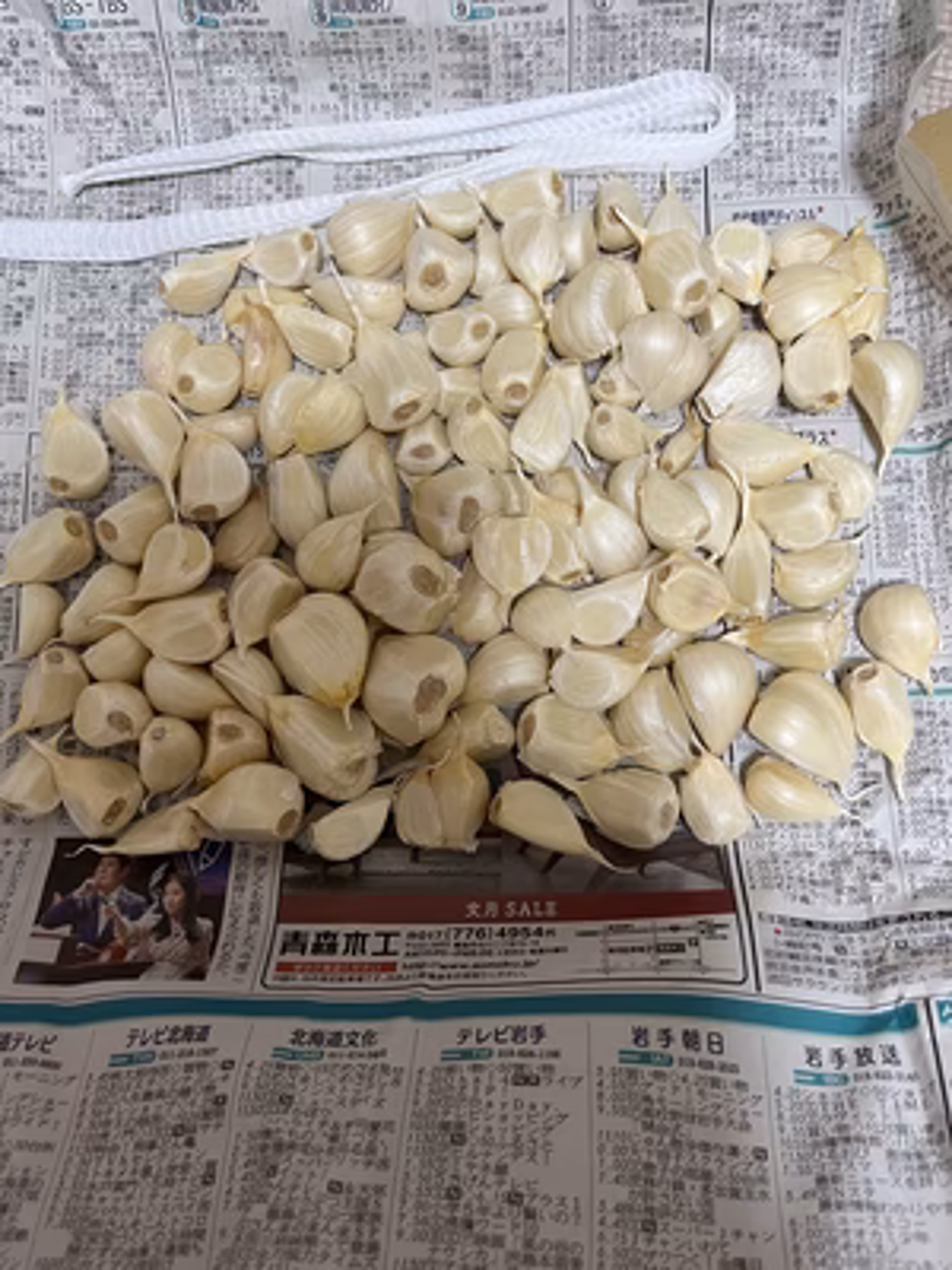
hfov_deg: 53.1
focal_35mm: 26
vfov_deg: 67.3
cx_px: 476
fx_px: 953
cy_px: 635
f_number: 1.6
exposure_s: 1/60
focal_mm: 5.1
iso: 100
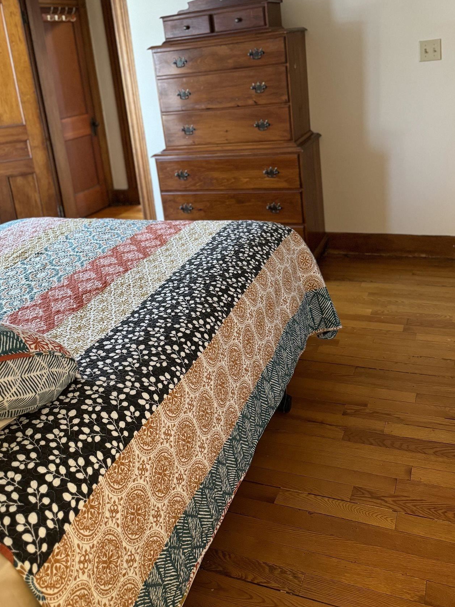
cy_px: 211
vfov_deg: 54.4
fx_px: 578
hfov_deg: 42.9
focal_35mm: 33
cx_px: 214
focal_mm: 6.76
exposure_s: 1/60
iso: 500
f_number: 1.78
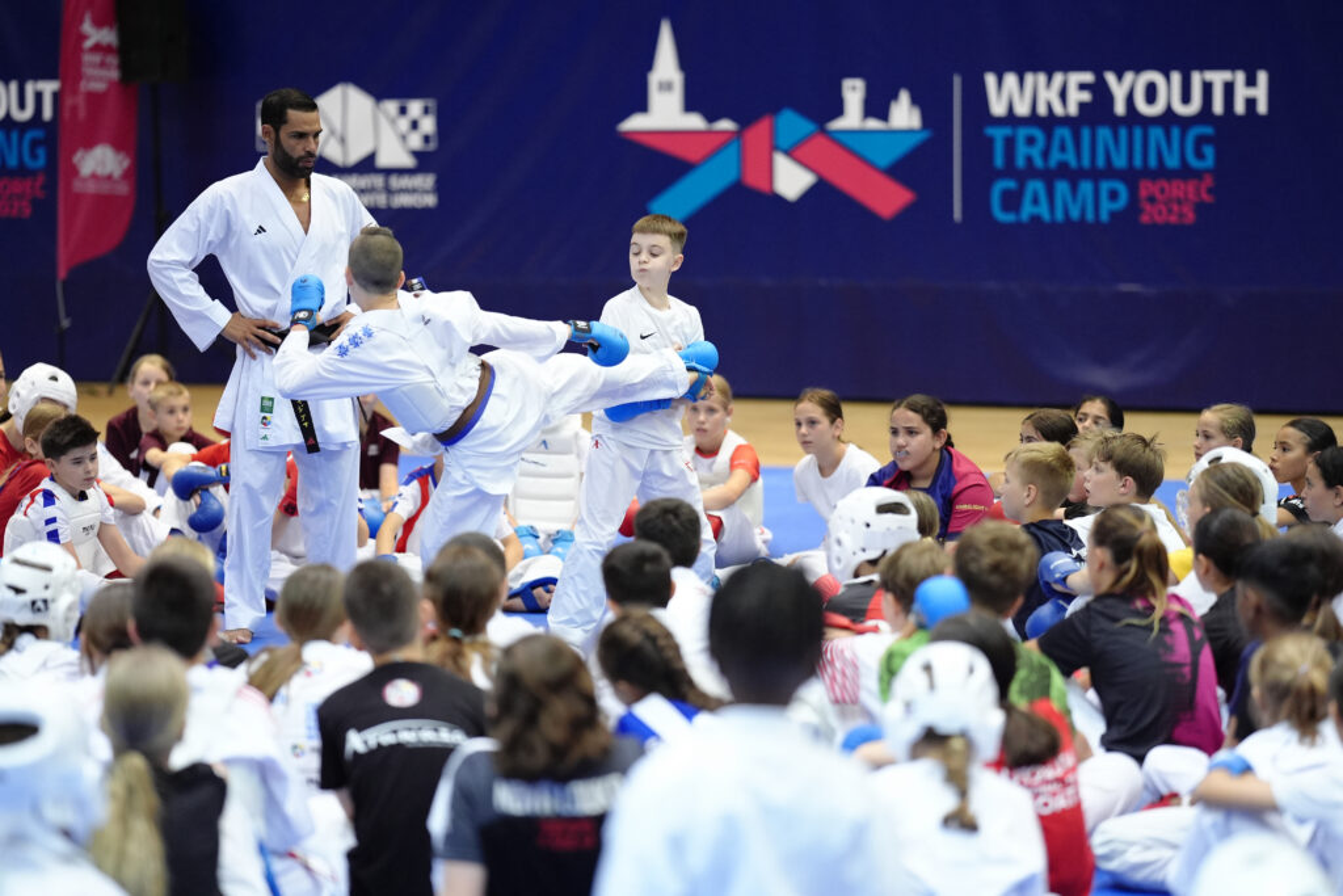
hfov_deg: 15.2
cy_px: 448
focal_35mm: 135
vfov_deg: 10.2
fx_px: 5037
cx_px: 672
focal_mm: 135
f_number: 1.8
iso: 2500
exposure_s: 1/800
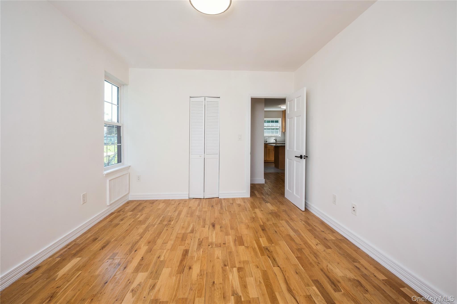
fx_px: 178
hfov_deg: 104.3
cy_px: 152
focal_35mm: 14
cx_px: 228
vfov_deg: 81.1
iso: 200
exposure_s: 1/15
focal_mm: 14
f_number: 10
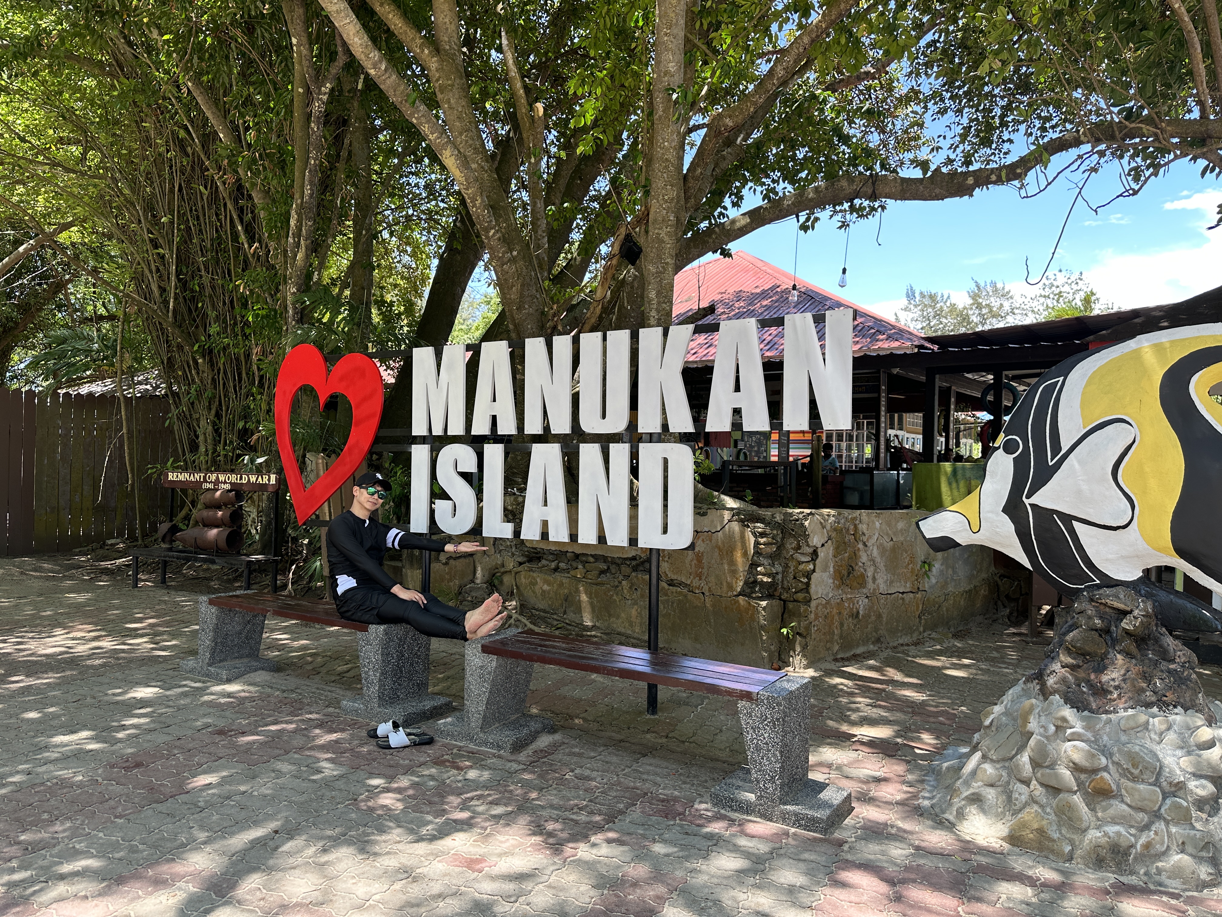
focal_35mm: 24
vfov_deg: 56.8
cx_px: 611
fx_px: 847
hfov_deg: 71.6
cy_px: 458
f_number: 1.78
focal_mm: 6.86
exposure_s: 1/486
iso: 80
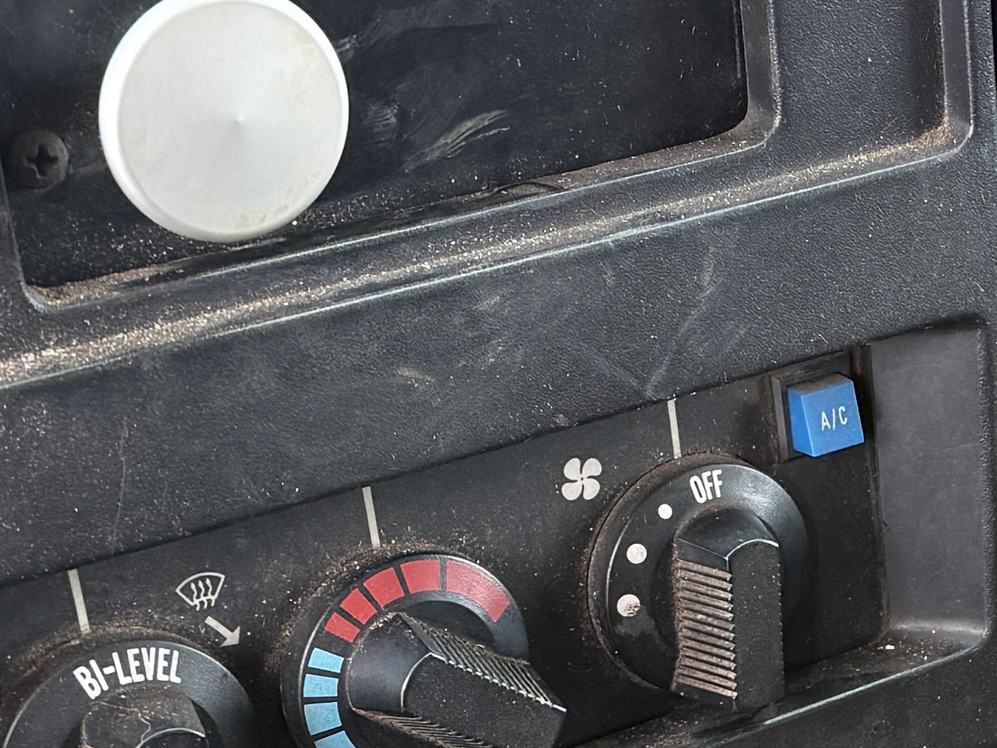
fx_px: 3082
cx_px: 1122
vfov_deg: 13.7
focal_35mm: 107
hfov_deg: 17.7
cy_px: 725
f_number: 1.78
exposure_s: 1/121
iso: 200
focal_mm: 6.76
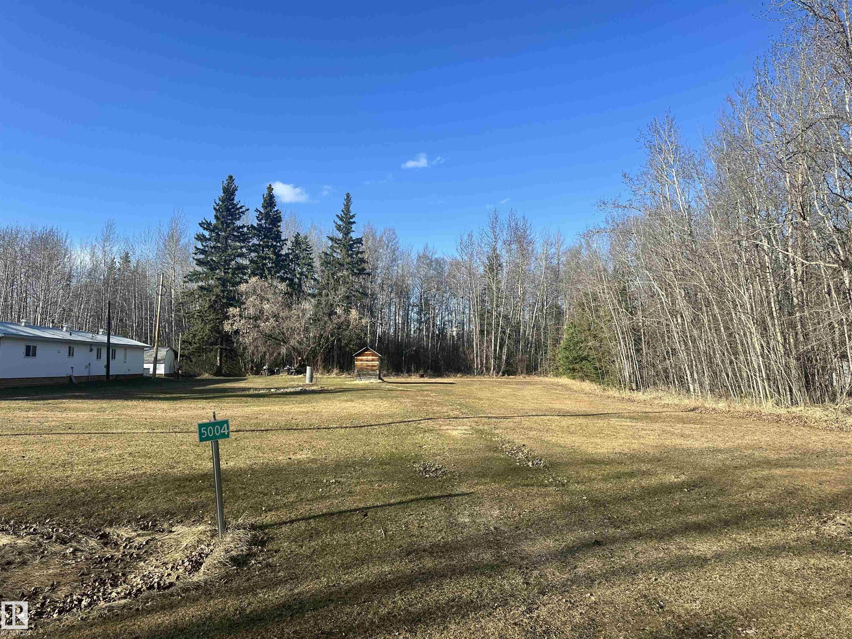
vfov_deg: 56.8
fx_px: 591
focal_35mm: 24
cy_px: 320
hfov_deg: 71.6
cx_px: 426
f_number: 1.78
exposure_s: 1/2469
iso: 80
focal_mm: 6.86
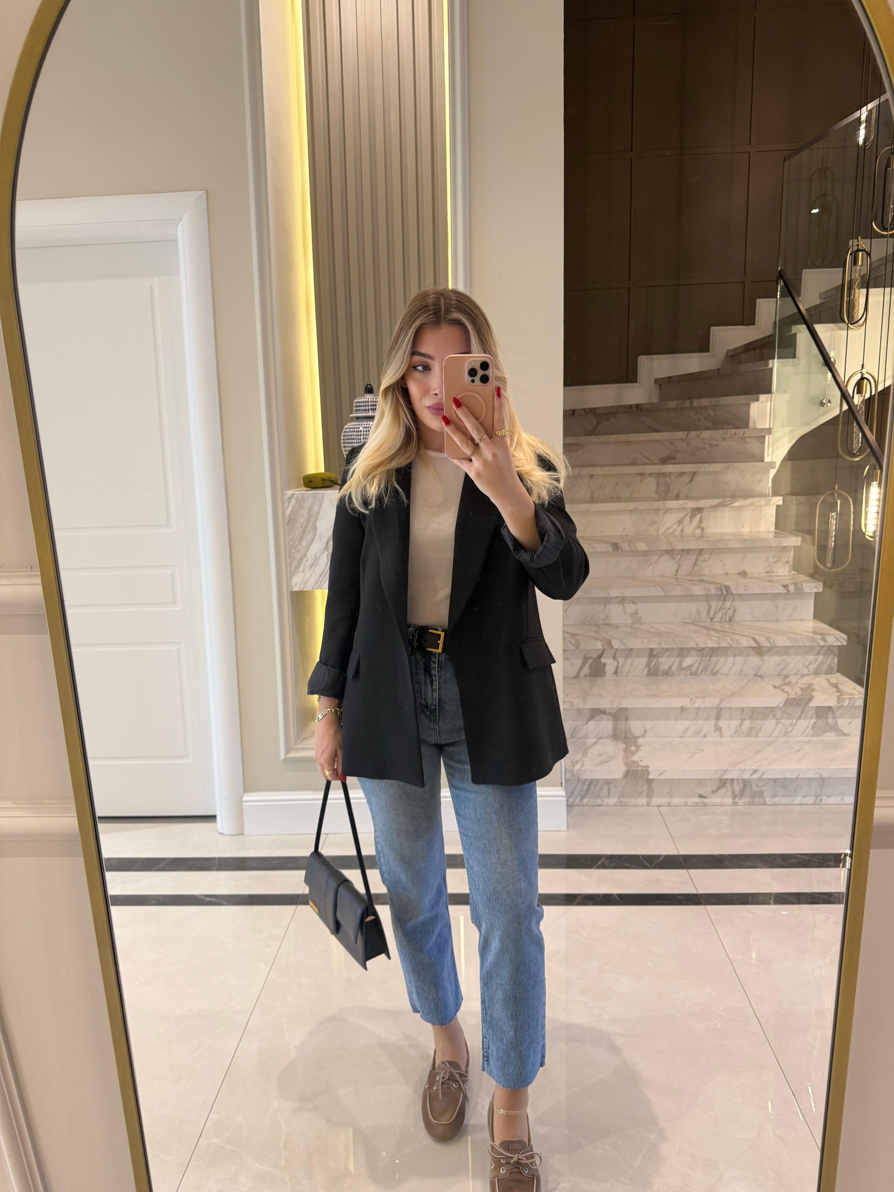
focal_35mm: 24
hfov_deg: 56.8
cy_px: 596
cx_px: 447
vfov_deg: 71.6
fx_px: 826
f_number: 1.78
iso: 200
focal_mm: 6.76
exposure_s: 1/95
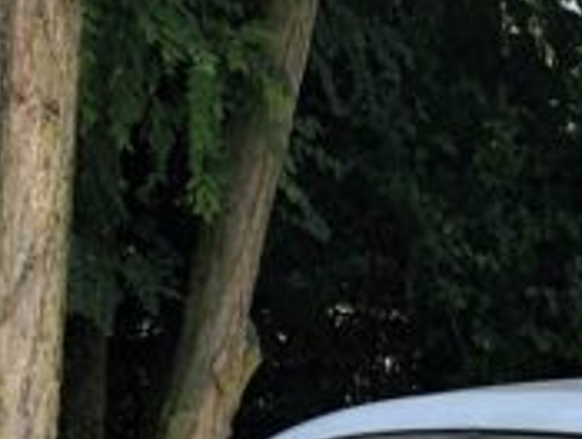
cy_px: 961
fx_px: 4380
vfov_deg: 5.6
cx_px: 841
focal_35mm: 260
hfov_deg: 7.5
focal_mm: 6.6
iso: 20
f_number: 2.8
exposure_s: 1/335
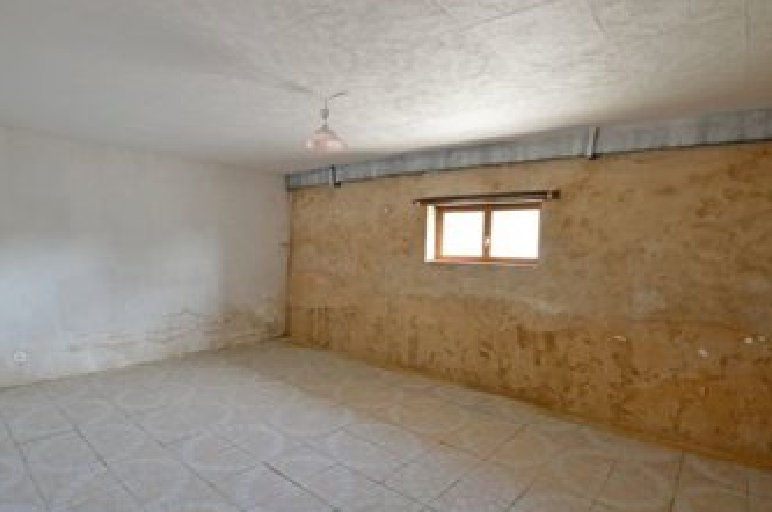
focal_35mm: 18
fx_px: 385
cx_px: 385
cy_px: 286
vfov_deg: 67.0
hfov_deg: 90.1
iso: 800
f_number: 3.5
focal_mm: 10
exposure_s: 1/60
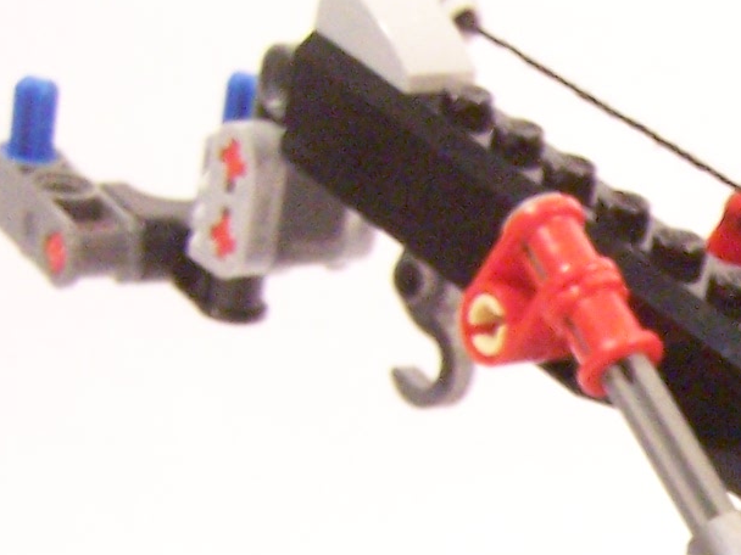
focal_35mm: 161
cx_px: 1314
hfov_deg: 11.4
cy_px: 755
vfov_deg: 9.0
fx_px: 3446
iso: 400
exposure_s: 1/30
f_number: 3.6
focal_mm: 6.3
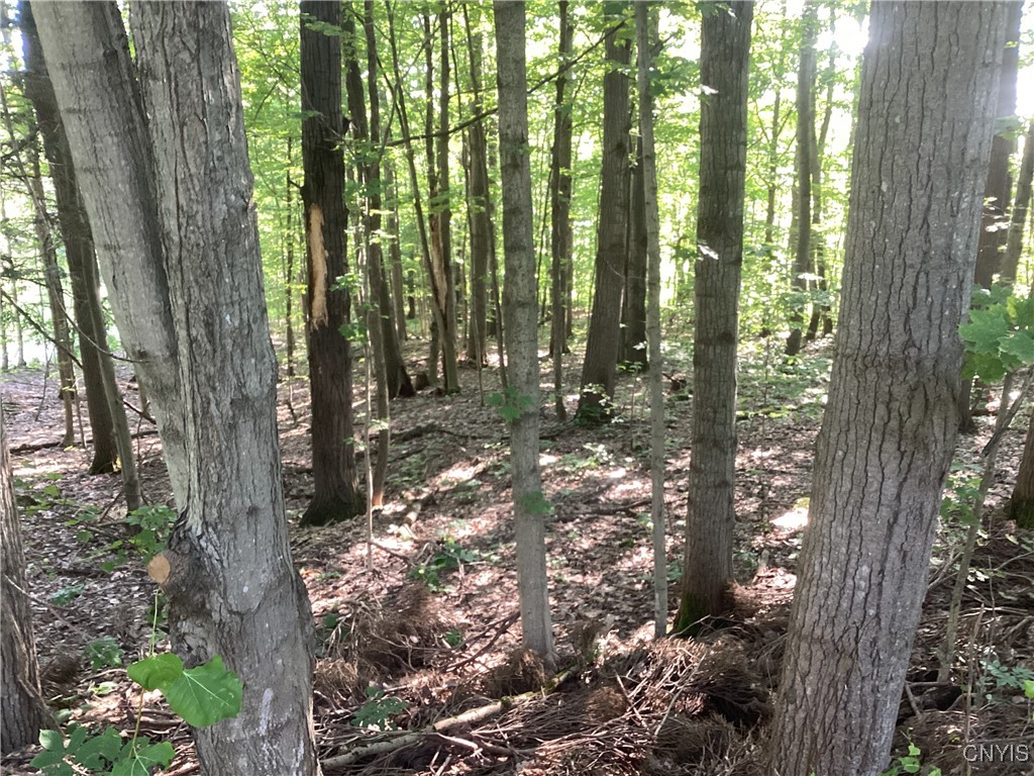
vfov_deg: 45.4
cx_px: 517
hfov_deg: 58.4
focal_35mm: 31
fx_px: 926
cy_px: 388
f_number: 2.4
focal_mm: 3.3
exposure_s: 1/60
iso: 200
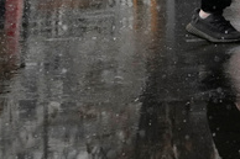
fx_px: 1126
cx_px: 527
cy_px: -238
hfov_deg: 10.8
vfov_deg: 7.5
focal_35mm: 169
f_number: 2.8
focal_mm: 32
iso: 640
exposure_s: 1/800
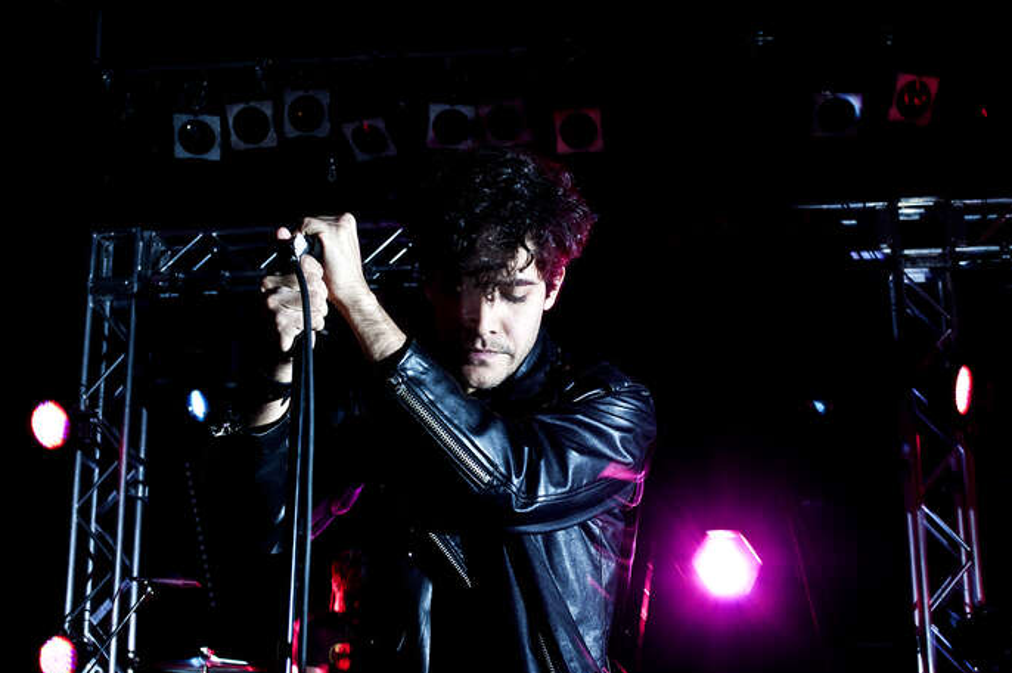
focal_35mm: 47
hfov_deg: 41.9
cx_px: 503
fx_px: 1320
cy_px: 339
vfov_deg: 28.6
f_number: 5.6
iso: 800
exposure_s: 1/6
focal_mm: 28
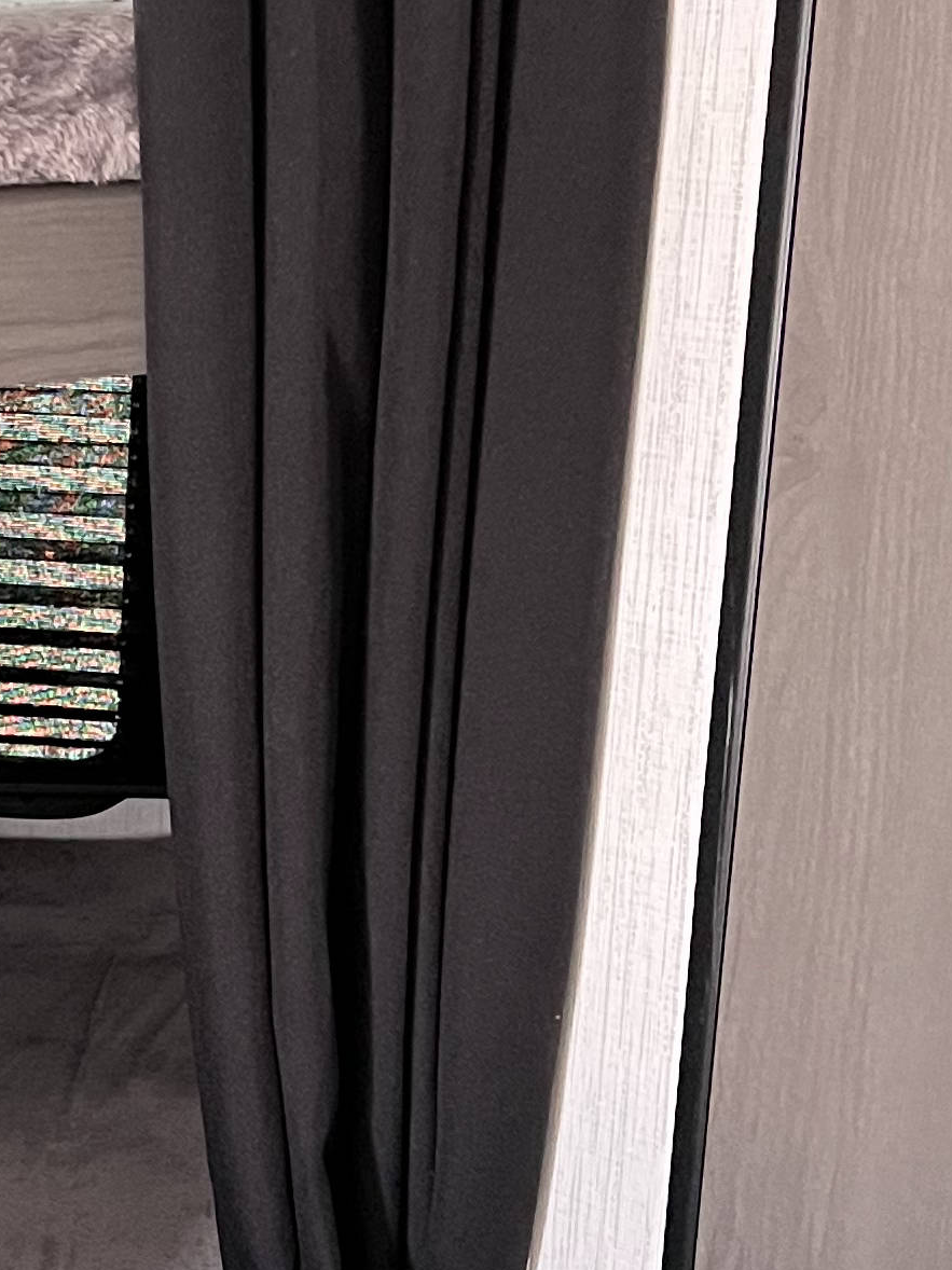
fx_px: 3265
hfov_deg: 15.8
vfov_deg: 22.0
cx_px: -258
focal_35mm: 89
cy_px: 792
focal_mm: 5.7
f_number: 1.5
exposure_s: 1/57
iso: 500
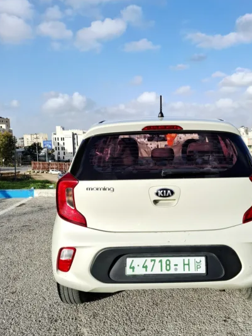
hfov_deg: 45.1
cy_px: 194
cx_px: 157
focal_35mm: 31
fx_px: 301
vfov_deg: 58.1
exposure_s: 1/1667
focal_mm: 5.54
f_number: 1.8
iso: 50
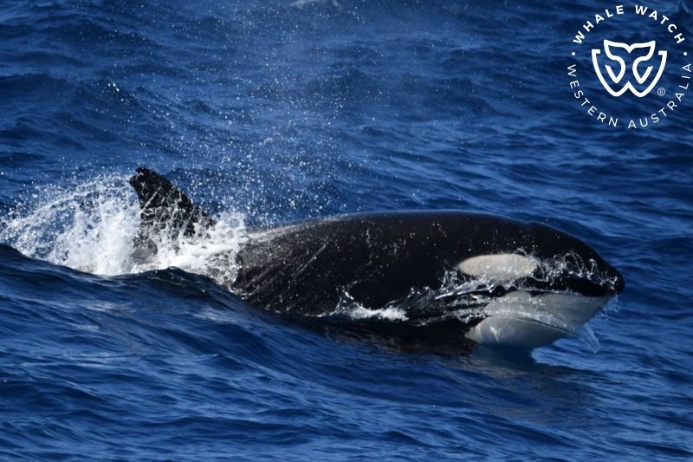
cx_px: 346
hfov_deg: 4.1
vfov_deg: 2.7
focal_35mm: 500
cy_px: 231
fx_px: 9622
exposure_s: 1/8000
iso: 1000
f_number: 6.3
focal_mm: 500
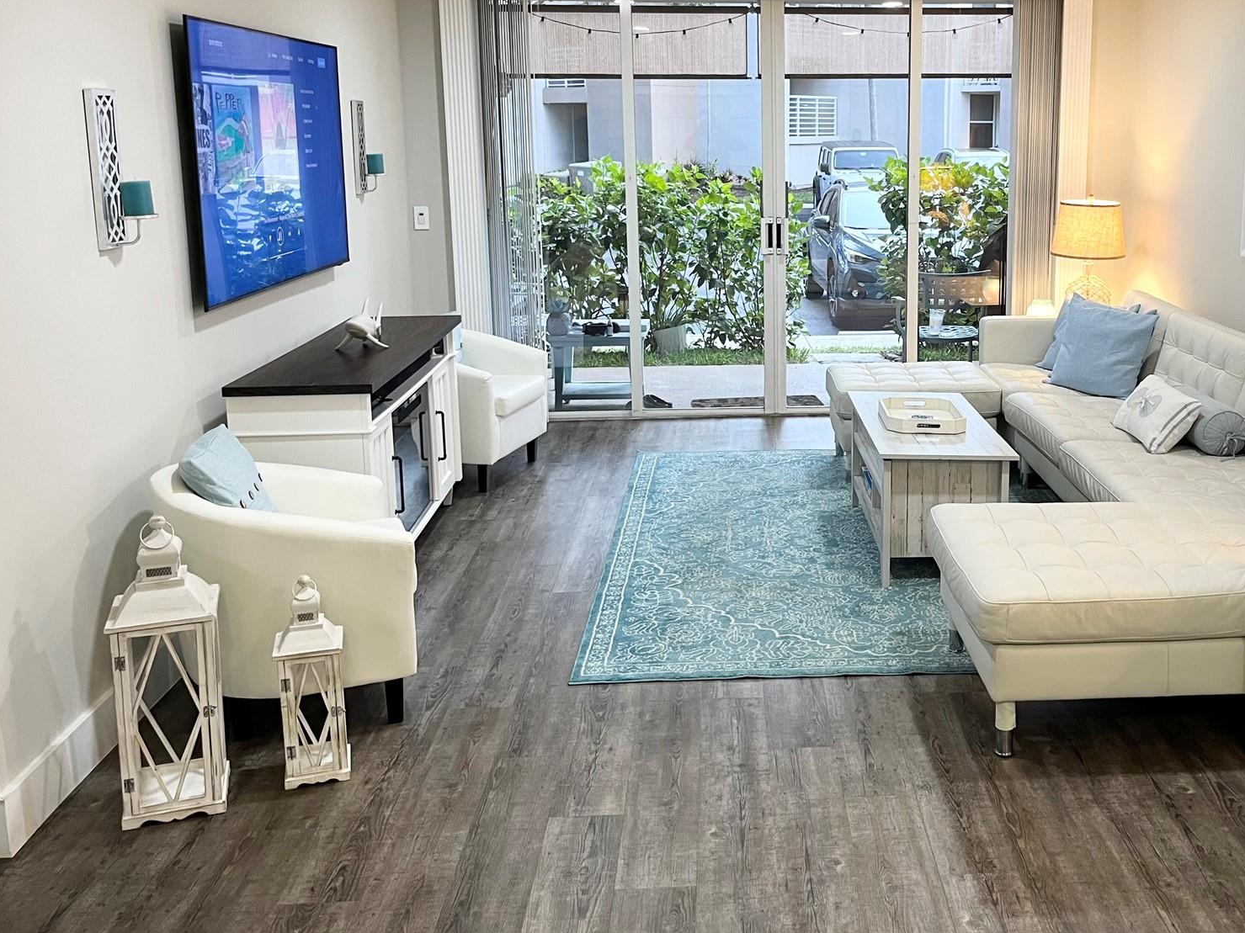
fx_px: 1295
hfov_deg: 50.5
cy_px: 348
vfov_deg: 39.4
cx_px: 817
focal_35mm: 36
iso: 80
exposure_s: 1/60
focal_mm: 5.1
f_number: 1.6
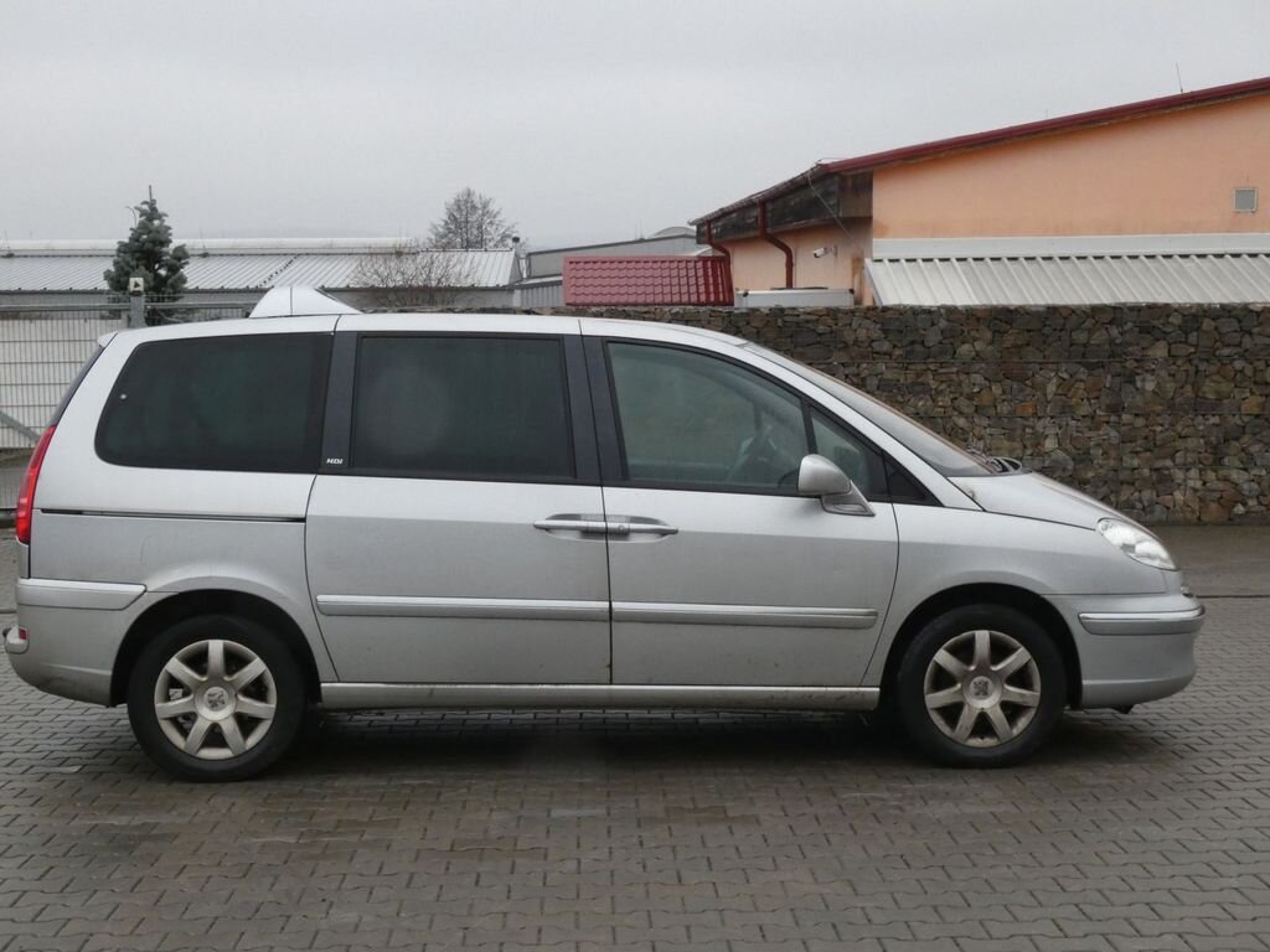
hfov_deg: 38.2
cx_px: 635
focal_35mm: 50
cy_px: 476
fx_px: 1834
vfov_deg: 29.1
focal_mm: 9
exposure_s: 1/80
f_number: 5.6
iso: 400
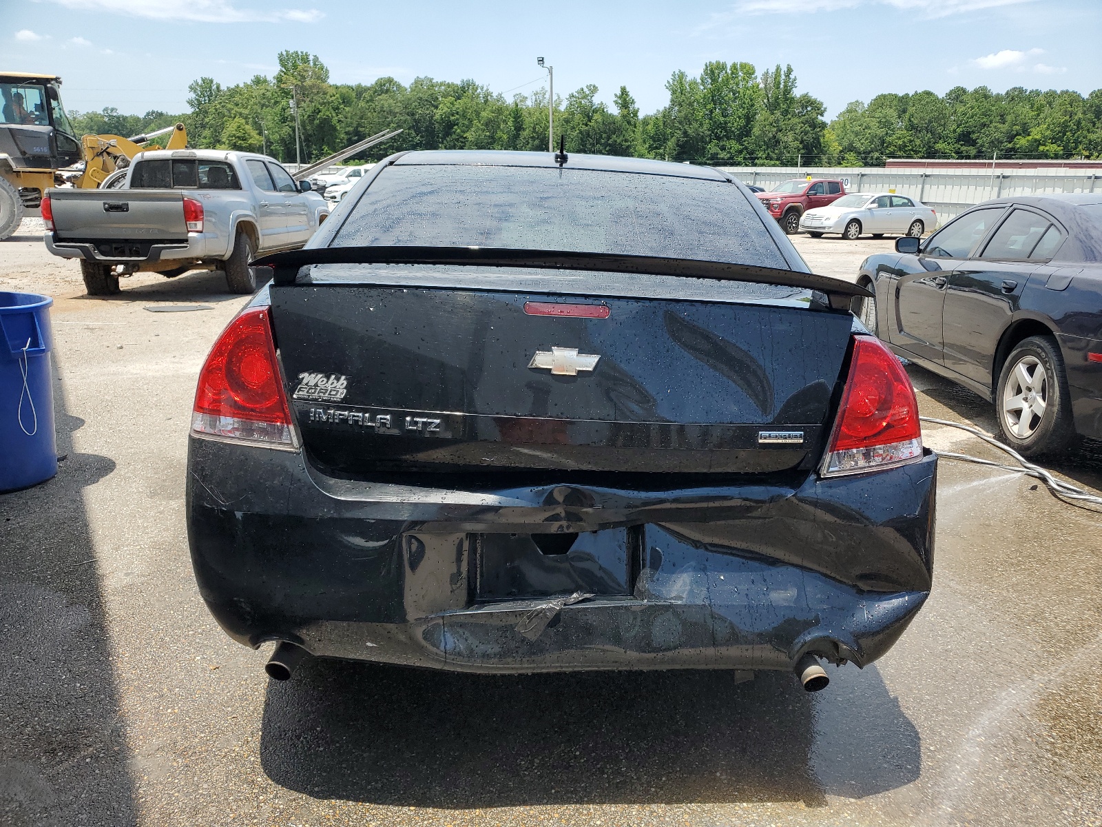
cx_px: 551
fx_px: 828
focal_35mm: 26
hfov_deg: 67.3
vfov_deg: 53.1
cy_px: 414
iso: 50
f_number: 1.5
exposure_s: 1/2500
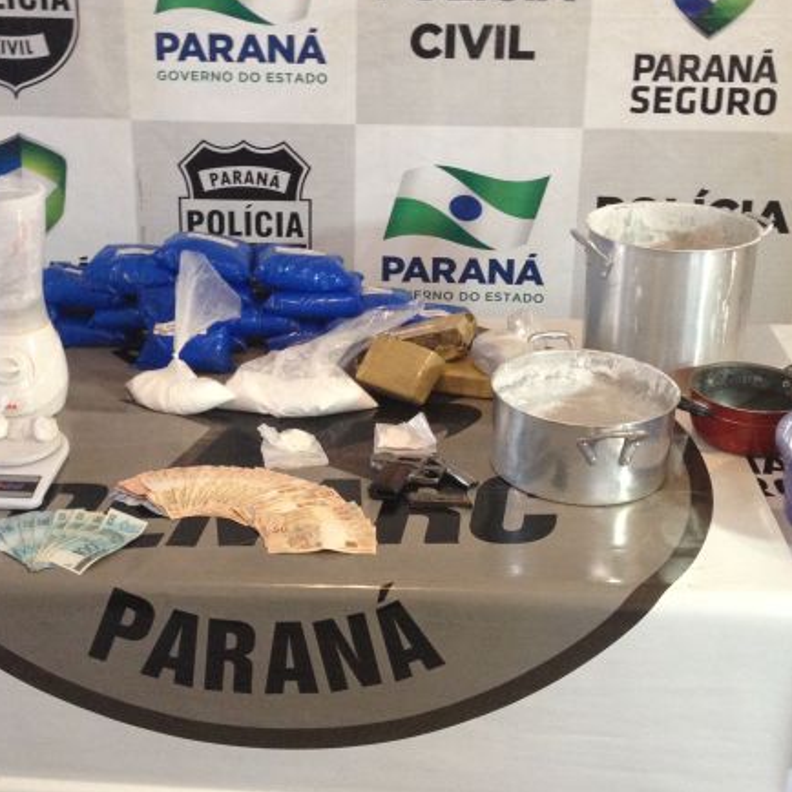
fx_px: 1475
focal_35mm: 57
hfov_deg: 30.0
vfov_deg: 30.0
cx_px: 358
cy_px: 321
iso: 200
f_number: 2.4
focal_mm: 4.28
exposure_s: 1/20
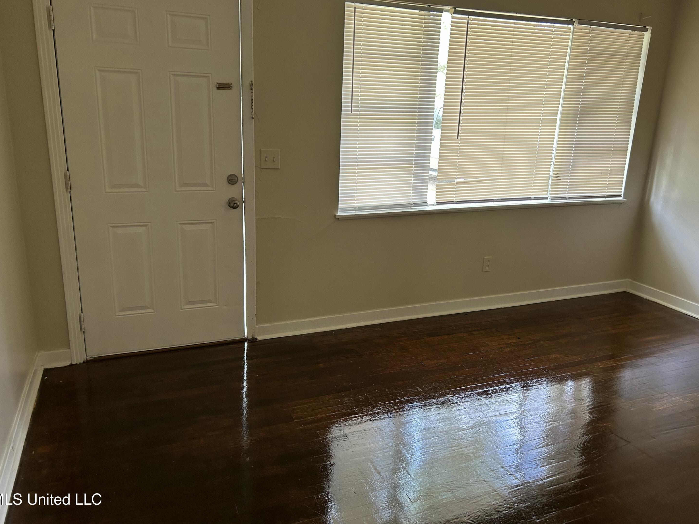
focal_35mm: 27
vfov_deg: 51.3
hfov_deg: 65.3
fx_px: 545
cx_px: 353
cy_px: 252
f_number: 1.5
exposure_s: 1/109
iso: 125
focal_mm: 5.7
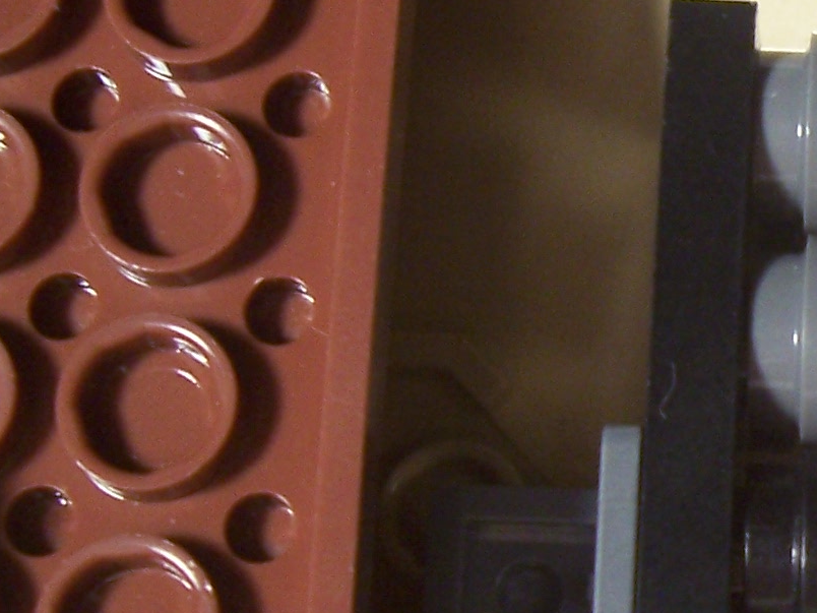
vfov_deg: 13.5
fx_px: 2573
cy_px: 445
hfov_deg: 17.1
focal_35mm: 109
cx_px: 1013
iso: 160
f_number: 2.7
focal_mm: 5.6
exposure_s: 1/15
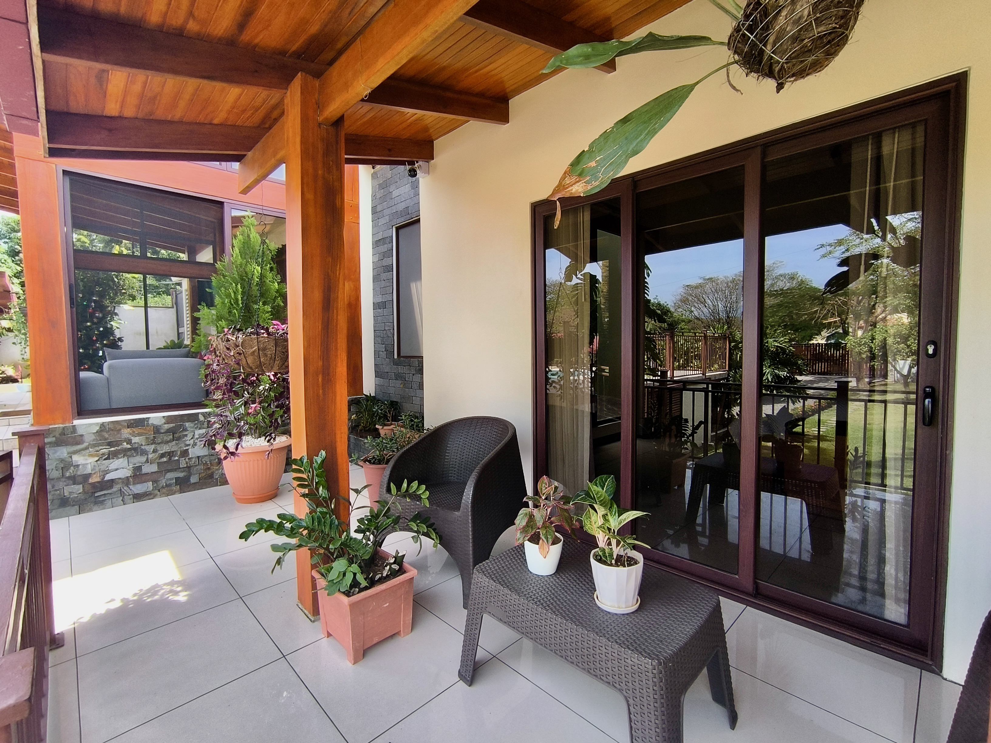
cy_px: 372
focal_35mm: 16
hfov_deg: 94.5
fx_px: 458
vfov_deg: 78.1
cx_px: 496
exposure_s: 1/265
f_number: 2.2
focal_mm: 1.65
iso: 50
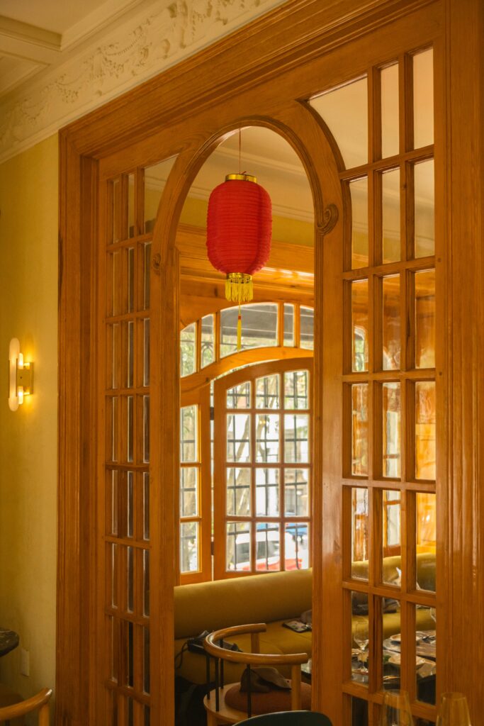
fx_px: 806
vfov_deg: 48.5
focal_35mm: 40
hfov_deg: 33.4
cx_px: 242
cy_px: 363
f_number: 4
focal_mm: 40
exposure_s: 1/40
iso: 800
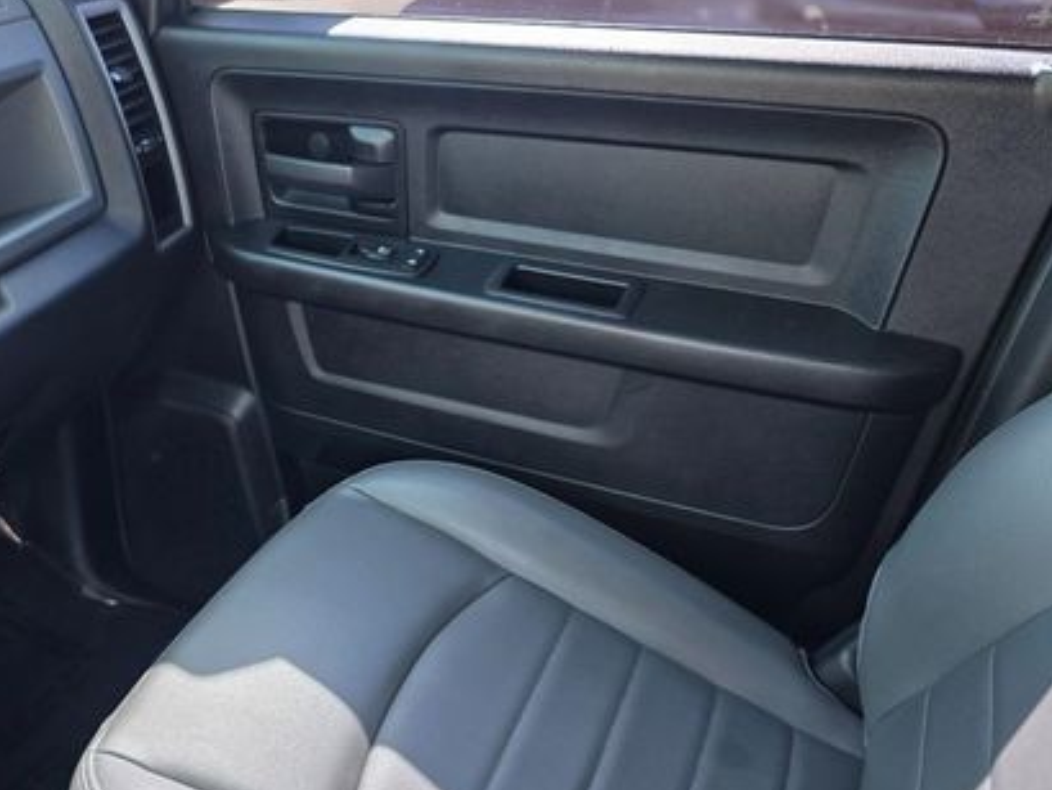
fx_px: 1094
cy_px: 479
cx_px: 275
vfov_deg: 39.5
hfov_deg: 49.5
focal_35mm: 36
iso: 160
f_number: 1.7
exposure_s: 1/180
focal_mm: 6.3
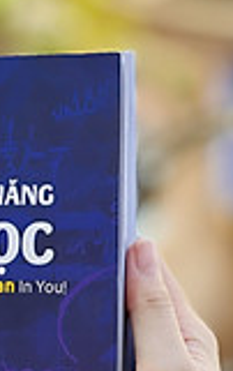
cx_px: -42
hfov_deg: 6.4
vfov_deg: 10.2
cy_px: 373
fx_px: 2057
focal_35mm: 203
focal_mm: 9
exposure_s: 1/121
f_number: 2.8
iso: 64
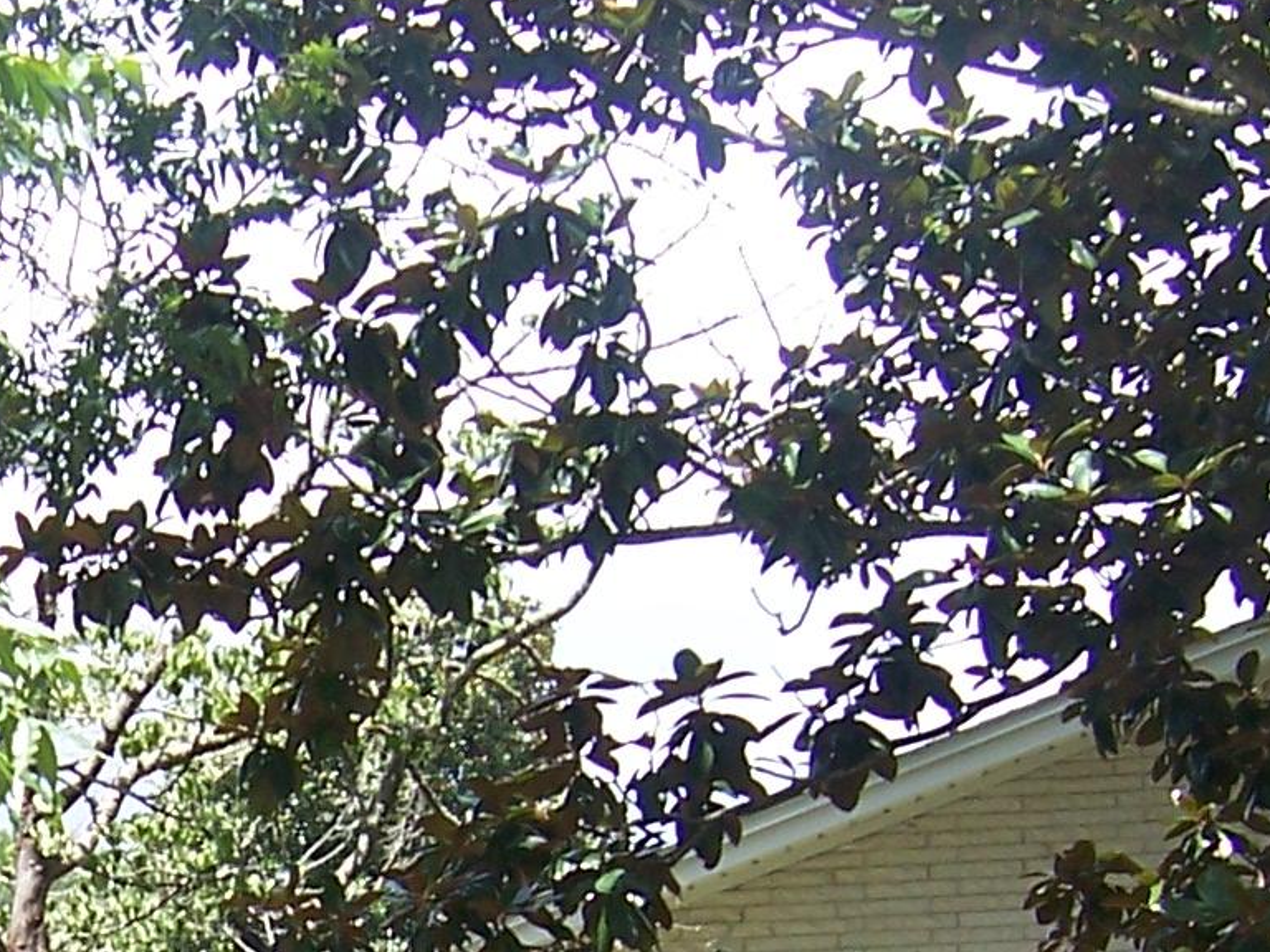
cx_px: -98
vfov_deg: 11.9
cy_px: 1350
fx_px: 4403
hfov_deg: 16.0
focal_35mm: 120
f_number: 3
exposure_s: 1/500
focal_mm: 6
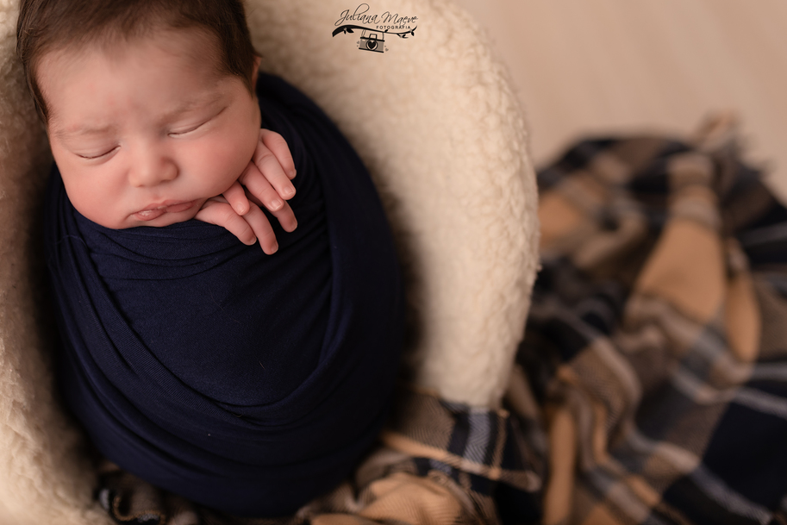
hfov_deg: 42.4
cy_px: 182
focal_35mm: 46
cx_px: 288
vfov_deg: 29.1
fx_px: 1006
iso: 100
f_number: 1.8
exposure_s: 1/250
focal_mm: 35
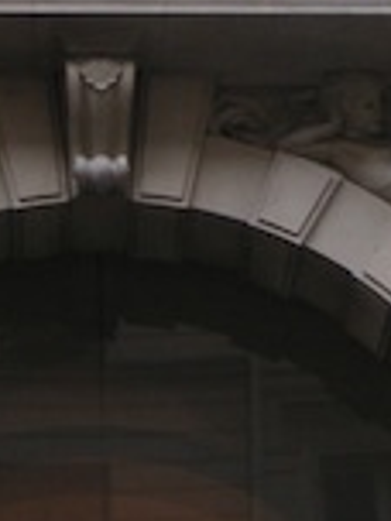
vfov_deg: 13.3
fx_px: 2199
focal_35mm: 146
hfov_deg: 10.2
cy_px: -45
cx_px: 168
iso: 50
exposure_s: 1/90
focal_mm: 5.7
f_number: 2.8
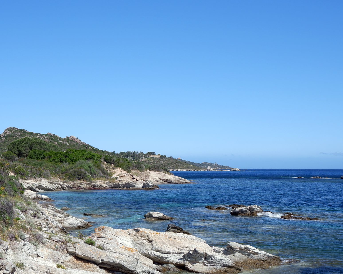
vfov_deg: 30.2
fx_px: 508
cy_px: 170
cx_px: 146
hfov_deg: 37.3
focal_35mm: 50
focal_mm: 22.8
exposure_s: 1/680
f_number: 8
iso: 200
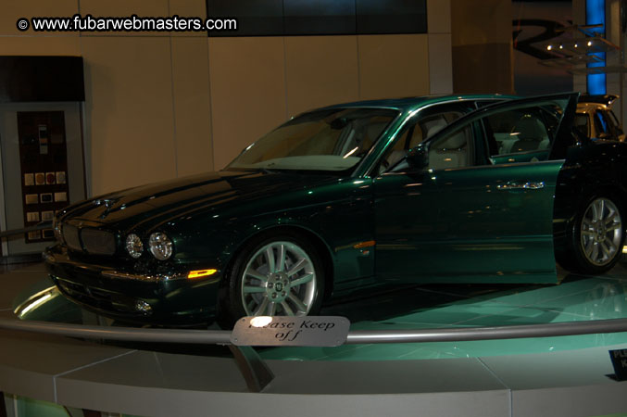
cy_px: 208
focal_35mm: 51
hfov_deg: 38.9
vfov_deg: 26.4
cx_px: 314
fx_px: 887
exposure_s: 1/60
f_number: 5
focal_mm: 34
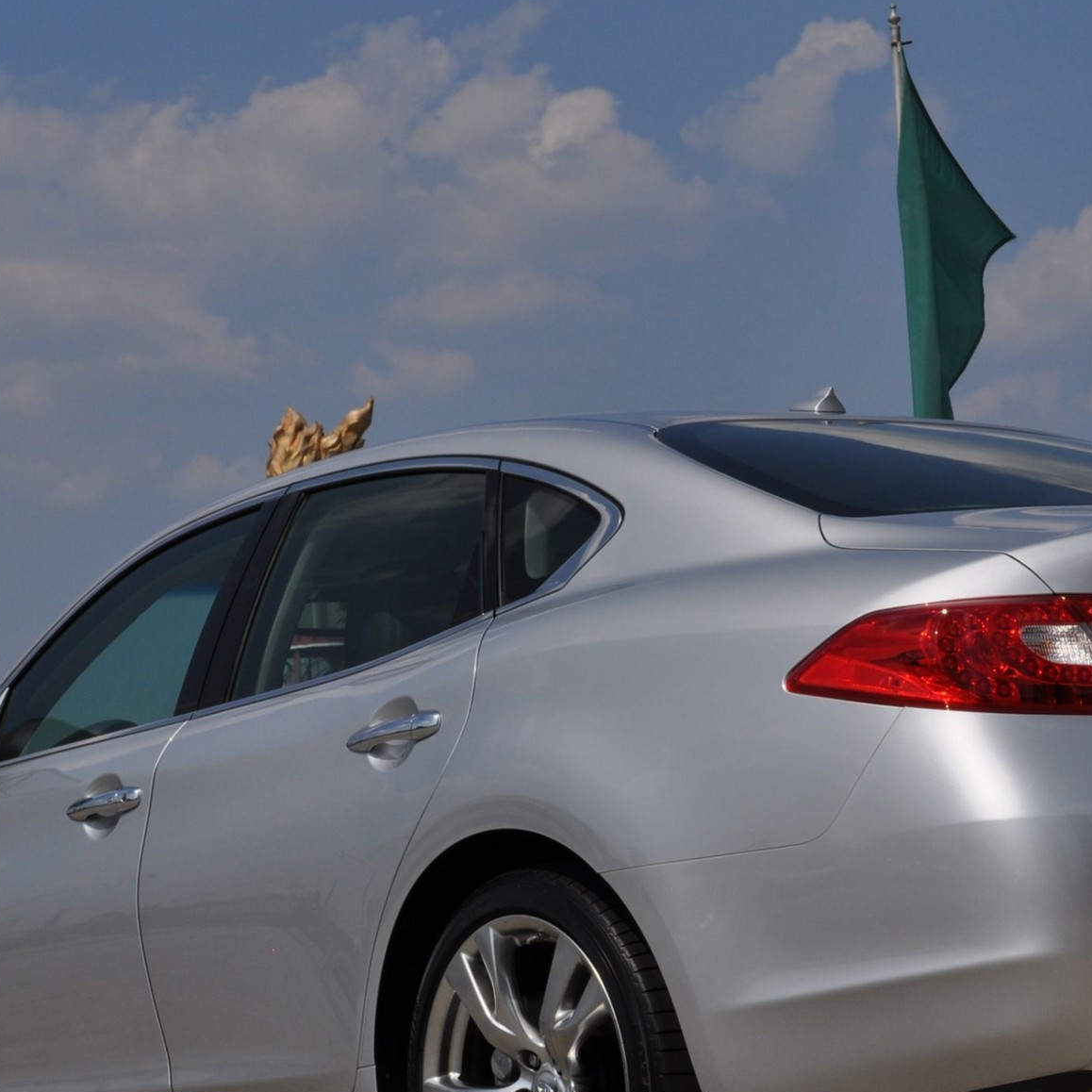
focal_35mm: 99
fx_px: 3533
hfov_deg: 17.5
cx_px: 727
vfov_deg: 17.5
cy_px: 728
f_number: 13
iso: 200
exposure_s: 1/640
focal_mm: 36
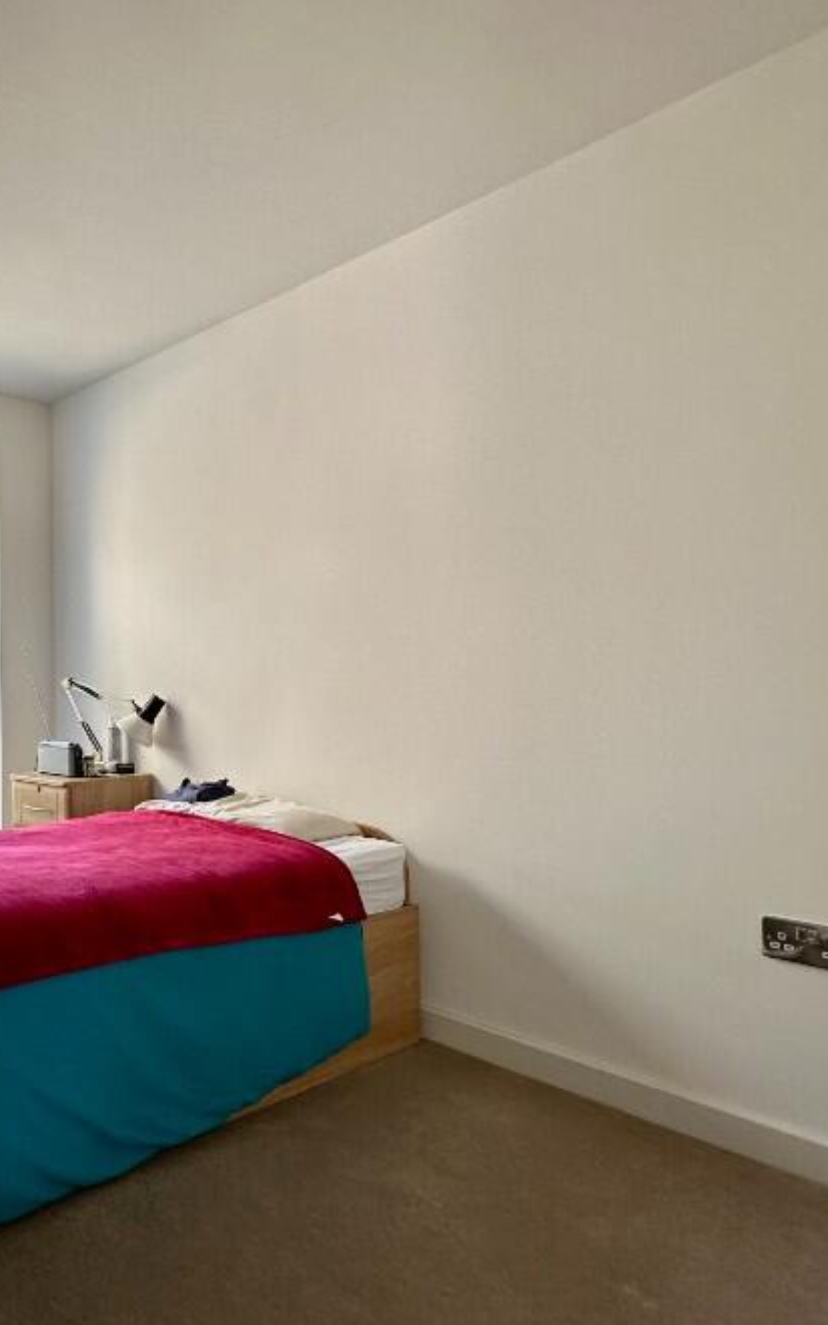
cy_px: 672
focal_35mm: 23
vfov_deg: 77.2
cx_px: -14
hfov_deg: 44.4
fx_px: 831
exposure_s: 1/99
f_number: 2.2
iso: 80
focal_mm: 2.22
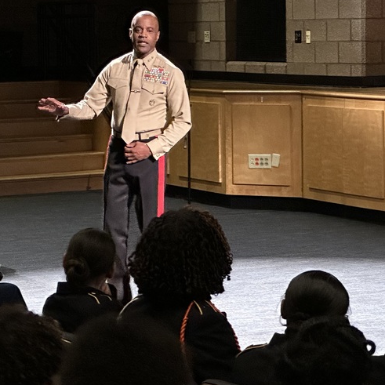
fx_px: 1787
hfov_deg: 12.2
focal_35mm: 142
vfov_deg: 12.3
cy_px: 169
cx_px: 24
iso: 2000
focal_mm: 9
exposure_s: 1/20
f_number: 2.8
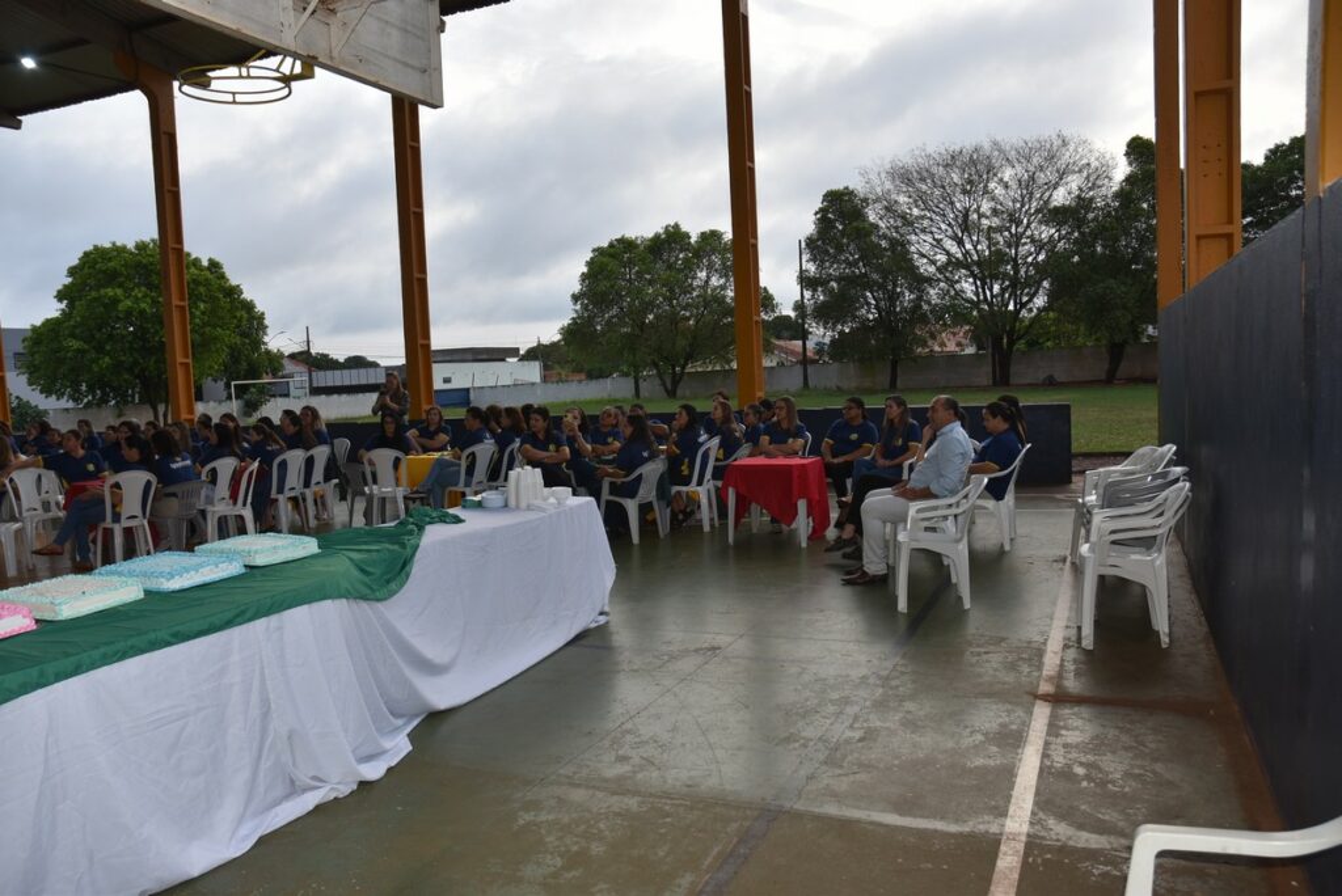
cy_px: 448
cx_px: 671
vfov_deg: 48.0
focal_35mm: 27
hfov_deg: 67.4
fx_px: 1007
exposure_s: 1/125
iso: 140
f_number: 5.6
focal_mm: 18
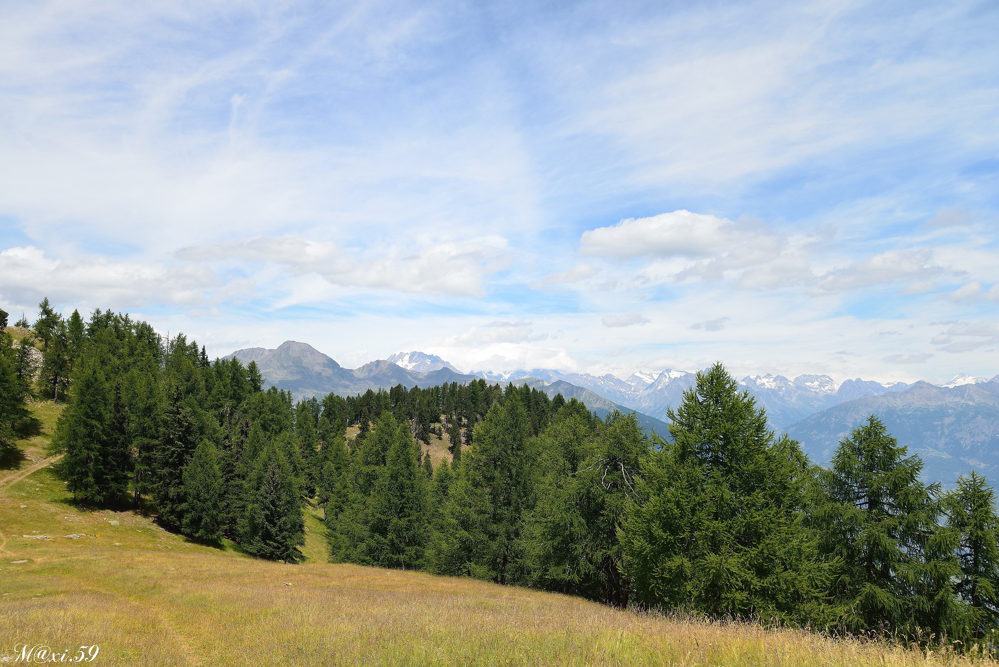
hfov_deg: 54.4
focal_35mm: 35
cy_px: 334
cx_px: 500
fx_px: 972
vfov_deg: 37.9
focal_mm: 35
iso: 100
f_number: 8
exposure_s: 1/250
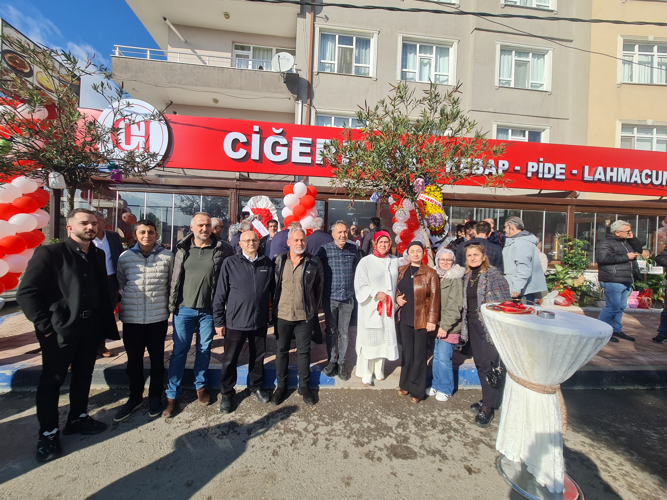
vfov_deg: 89.9
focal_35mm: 13
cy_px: 250
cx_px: 334
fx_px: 250
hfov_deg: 106.2
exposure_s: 1/1968
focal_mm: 2.2
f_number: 2.2
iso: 64
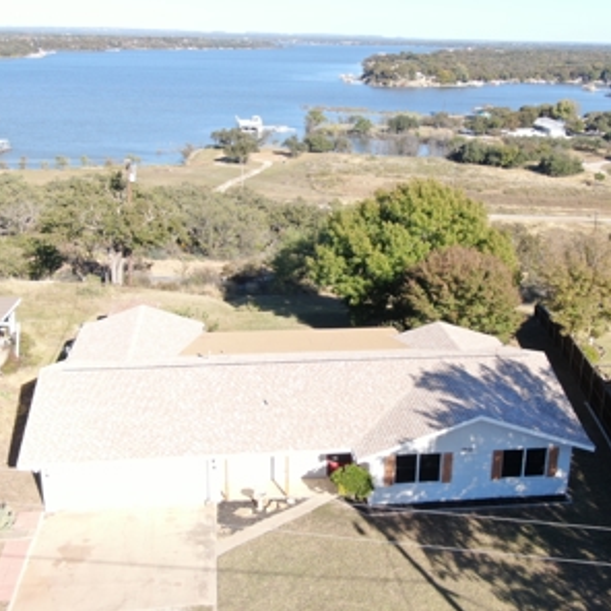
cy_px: 306
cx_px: 347
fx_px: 859
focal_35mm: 43
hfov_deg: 39.1
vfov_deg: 39.2
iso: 100
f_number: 3.3
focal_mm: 6.08
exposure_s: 1/400
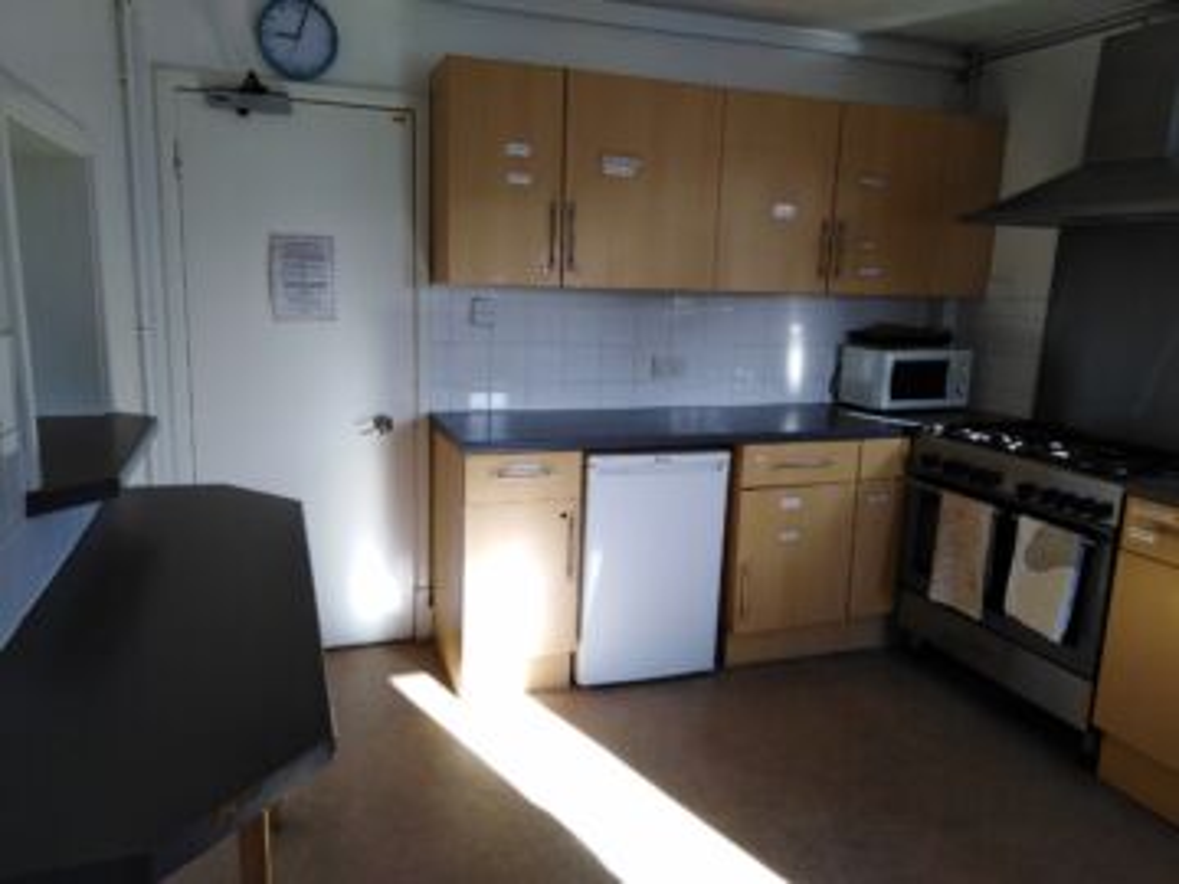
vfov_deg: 53.1
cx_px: 590
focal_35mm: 26
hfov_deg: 67.3
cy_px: 442
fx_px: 886
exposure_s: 1/50
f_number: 2.2
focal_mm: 3.46
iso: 108
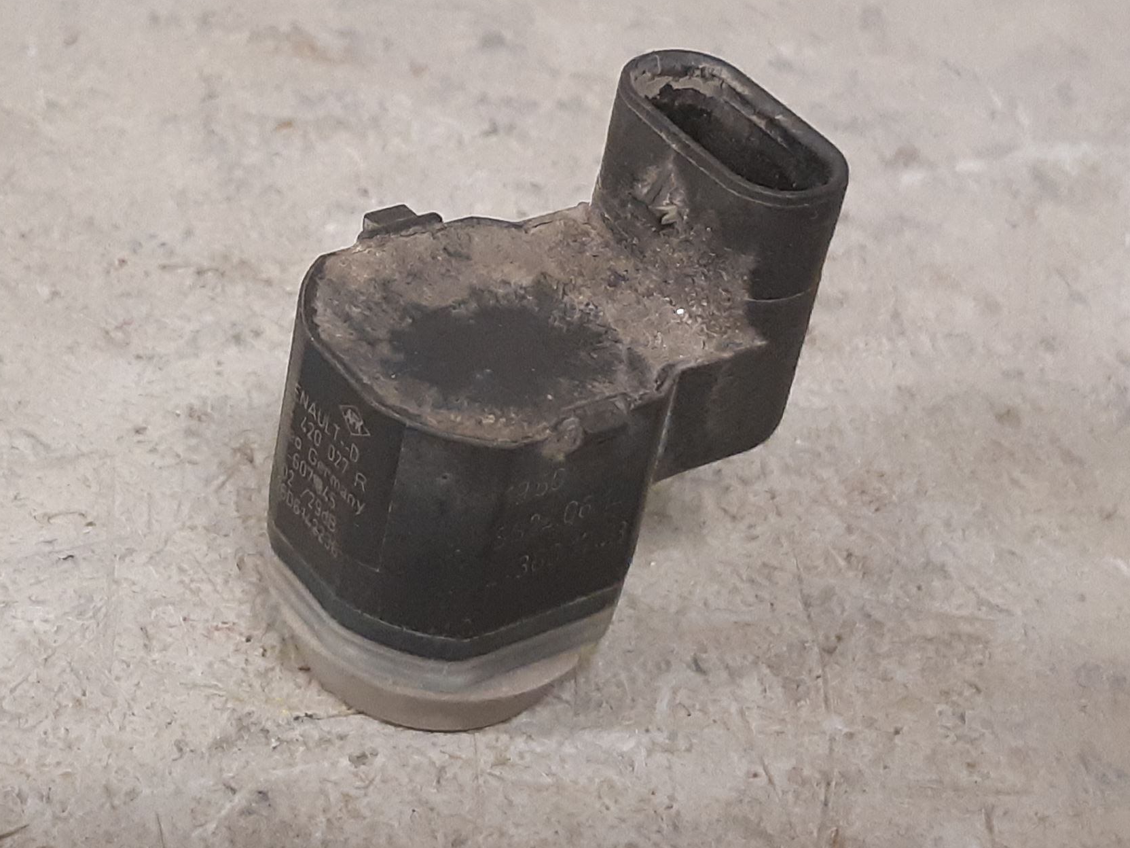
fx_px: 1045
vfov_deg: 44.0
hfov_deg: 56.5
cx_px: 472
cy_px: 350
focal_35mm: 32
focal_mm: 3.93
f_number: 1.7
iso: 250
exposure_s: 1/50
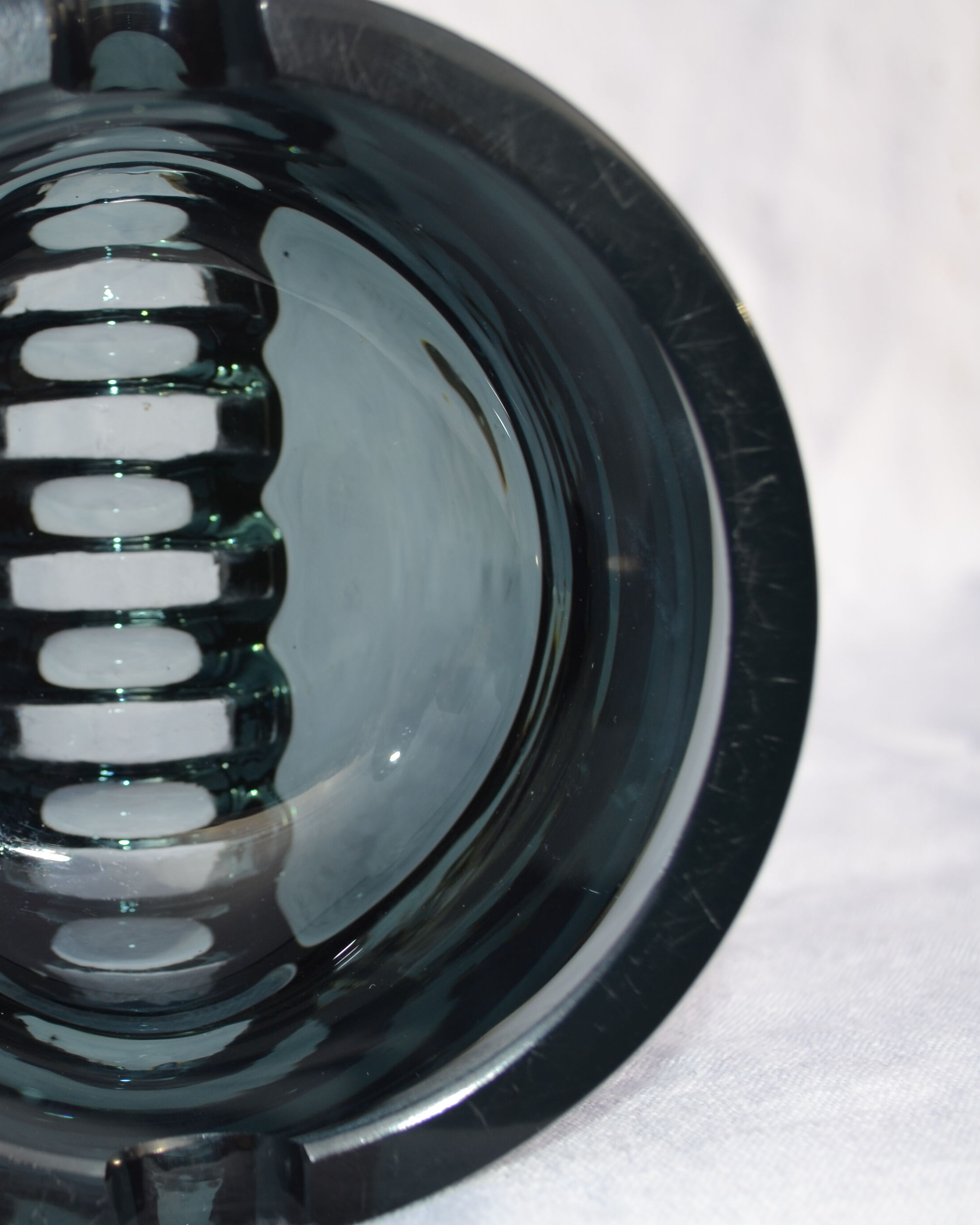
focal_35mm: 66
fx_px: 2393
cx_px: 23
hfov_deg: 22.4
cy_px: 626
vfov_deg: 28.7
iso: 100
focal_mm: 28
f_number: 5
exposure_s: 1/200
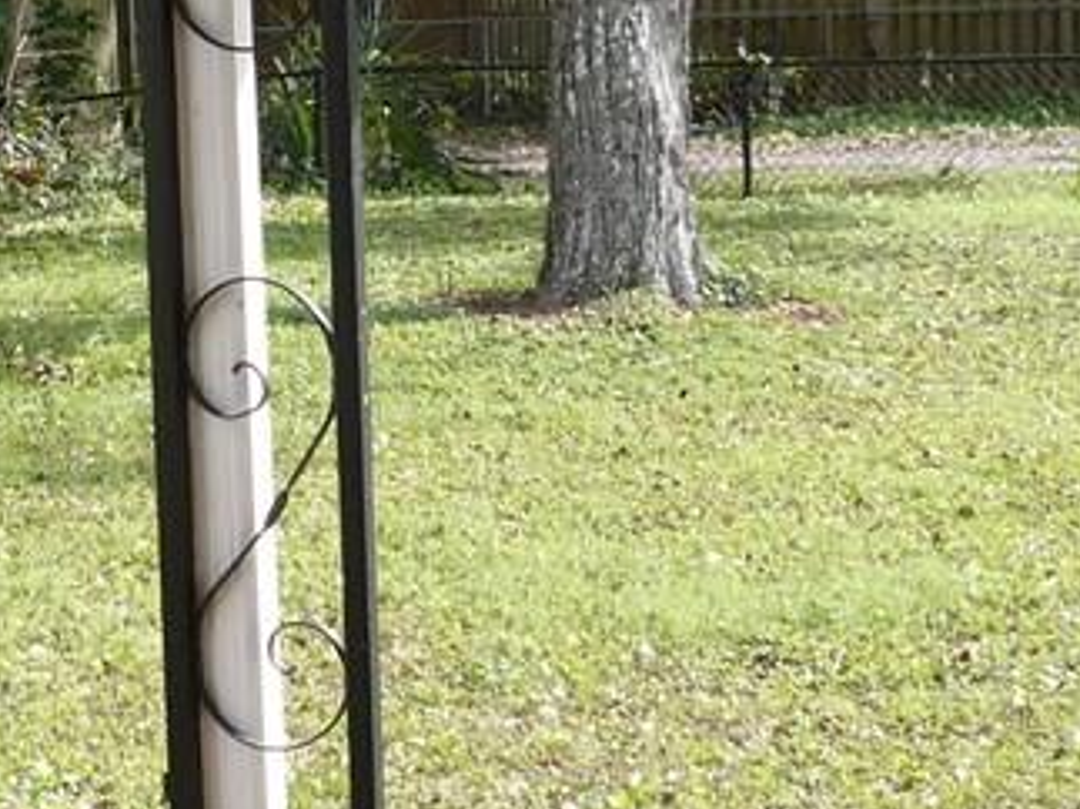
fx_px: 3462
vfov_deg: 13.2
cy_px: 127
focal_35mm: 111
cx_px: 257
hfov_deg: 17.6
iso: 100
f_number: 2.8
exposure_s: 1/320
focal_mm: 5.8
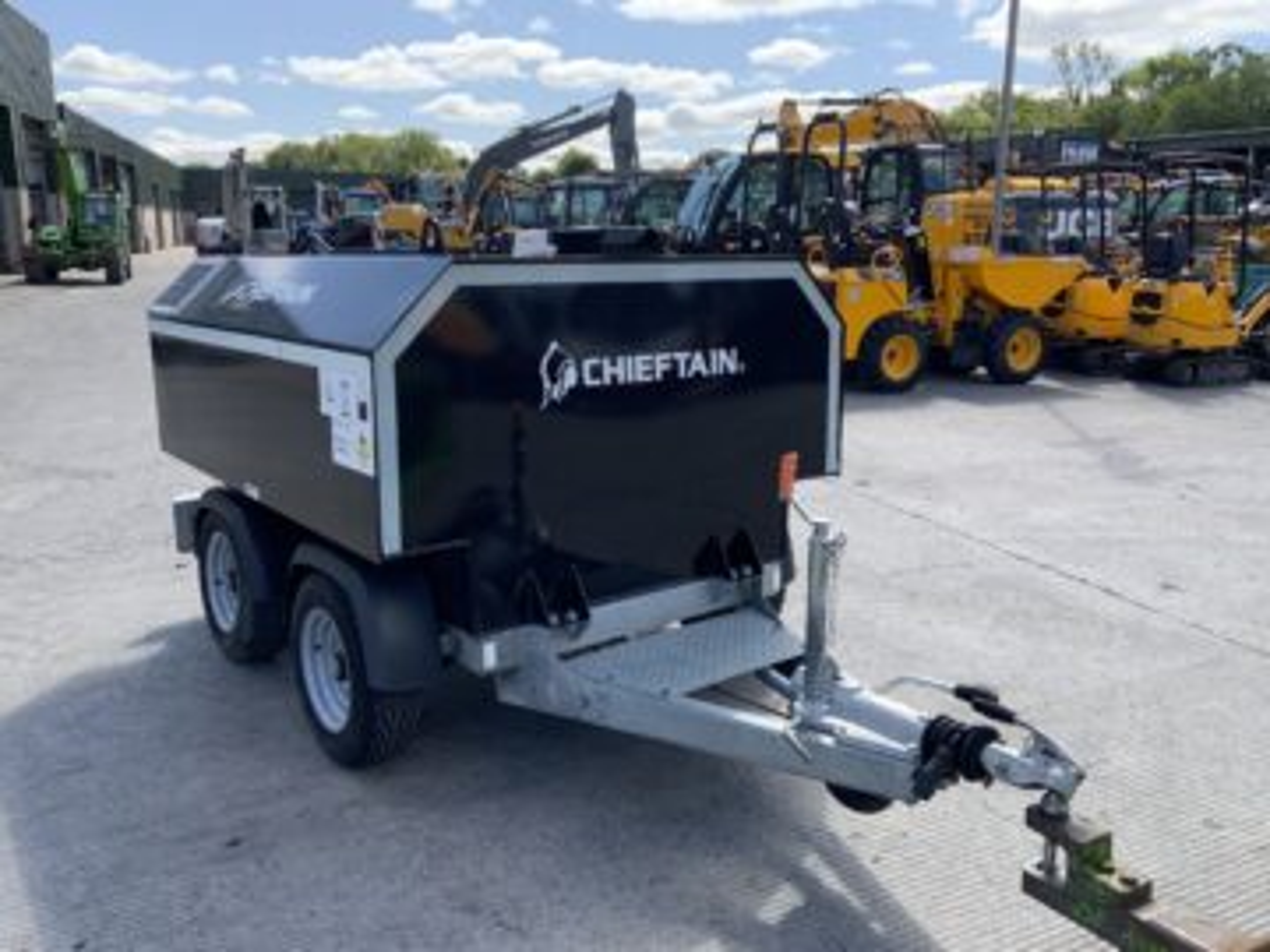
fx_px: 1064
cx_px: 635
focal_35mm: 29
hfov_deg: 61.7
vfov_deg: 48.2
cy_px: 476
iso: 16
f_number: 1.8
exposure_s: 1/781
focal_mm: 3
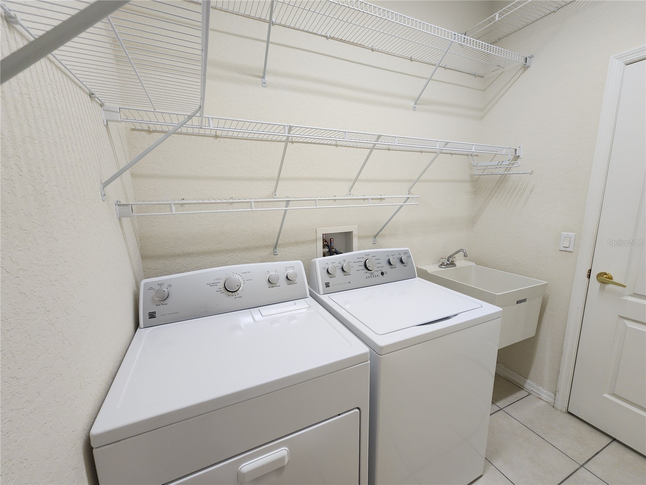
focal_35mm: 13
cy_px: 242
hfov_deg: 106.2
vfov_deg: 89.9
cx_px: 323
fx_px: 243
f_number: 2.2
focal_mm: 2.2
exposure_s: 1/60
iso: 80
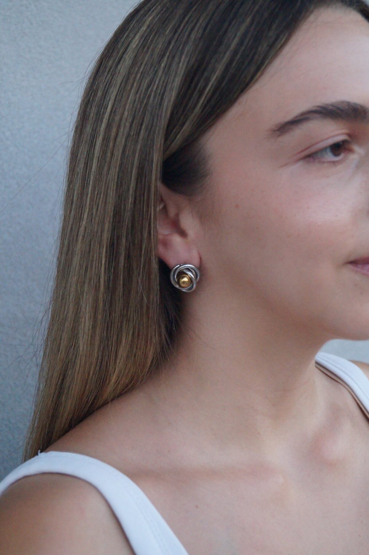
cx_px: 184
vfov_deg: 38.2
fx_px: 801
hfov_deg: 25.9
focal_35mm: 52
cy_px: 278
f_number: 5
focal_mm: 35
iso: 3200
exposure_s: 1/160
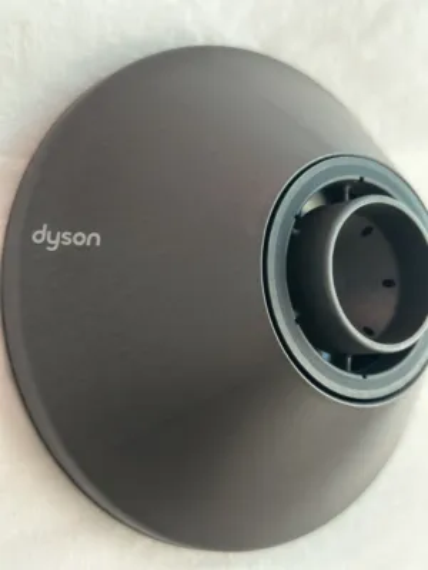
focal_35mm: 48
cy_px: 285
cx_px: 214
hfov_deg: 30.3
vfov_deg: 39.7
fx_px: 791
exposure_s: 1/50
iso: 200
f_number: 1.78
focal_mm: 6.86
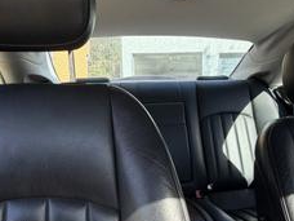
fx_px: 263
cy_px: 133
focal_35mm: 31
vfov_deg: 45.2
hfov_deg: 58.1
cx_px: 170
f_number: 2.2
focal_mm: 2.22
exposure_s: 1/154
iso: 50
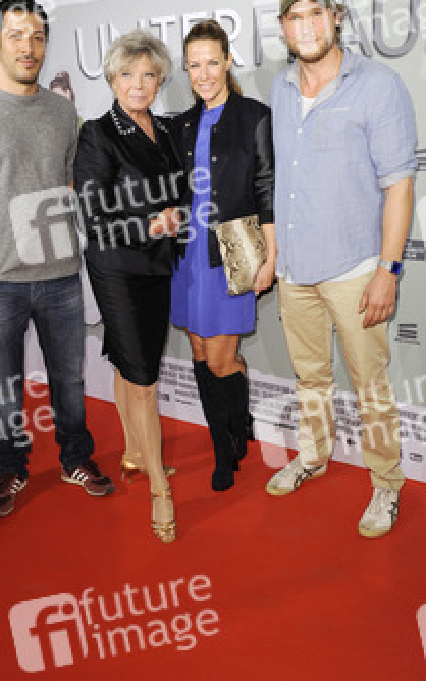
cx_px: 173
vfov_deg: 50.3
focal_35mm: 39
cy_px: 318
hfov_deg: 32.7
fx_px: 724
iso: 640
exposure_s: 1/160
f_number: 5.6
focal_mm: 32
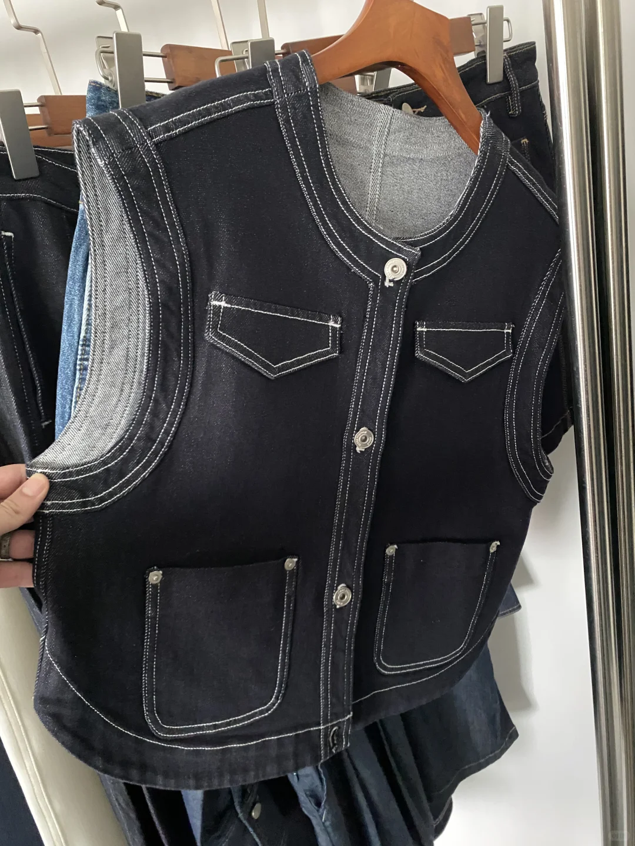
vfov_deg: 67.3
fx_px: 636
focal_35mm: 26
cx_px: 318
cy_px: 423
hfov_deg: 53.1
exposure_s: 1/29
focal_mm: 4.25
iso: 1000
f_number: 1.8
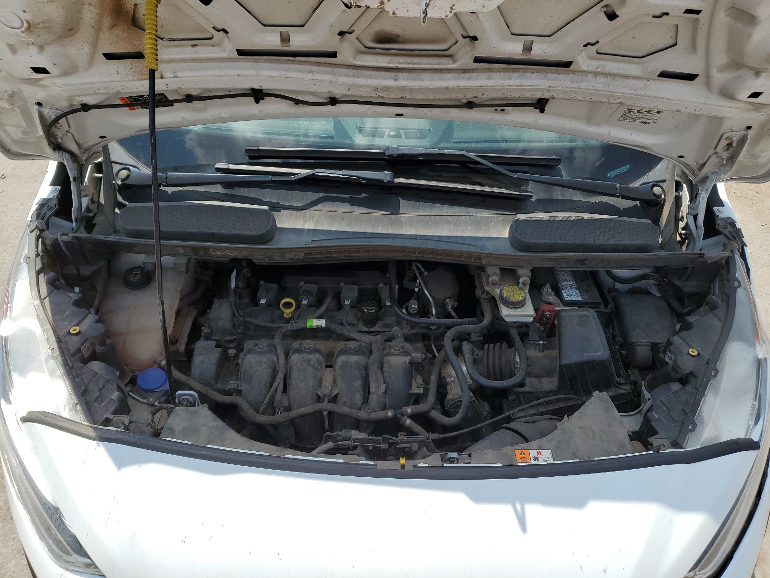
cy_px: 289
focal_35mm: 26
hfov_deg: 67.3
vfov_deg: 53.1
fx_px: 578
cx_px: 385
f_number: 1.5
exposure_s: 1/3333
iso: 50
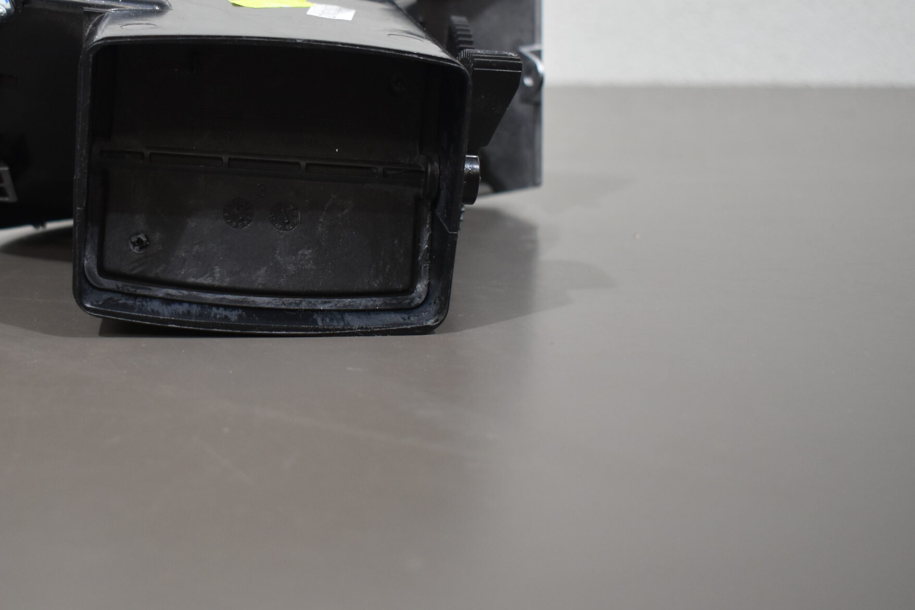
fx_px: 1449
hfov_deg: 34.5
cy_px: 212
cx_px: 259
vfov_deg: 23.7
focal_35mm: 57
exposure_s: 1/160
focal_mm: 26
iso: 800
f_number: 4
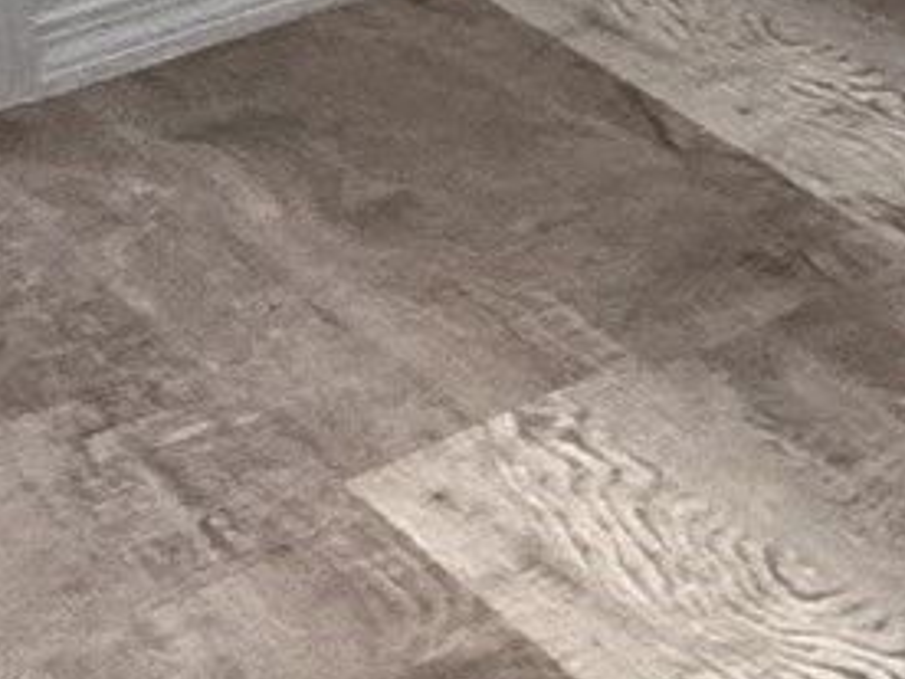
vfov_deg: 11.2
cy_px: -1089
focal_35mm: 104
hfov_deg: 9.0
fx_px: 2719
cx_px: 3354
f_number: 2.2
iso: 200
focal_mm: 2.22
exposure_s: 1/60
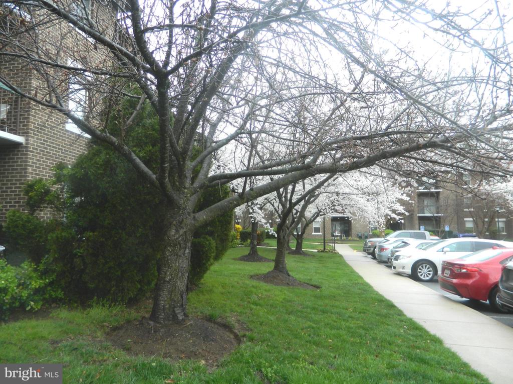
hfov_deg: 69.4
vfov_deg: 54.9
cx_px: 256
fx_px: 370
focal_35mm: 25
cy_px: 192
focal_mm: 4.5
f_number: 3.1
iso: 80
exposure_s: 1/40
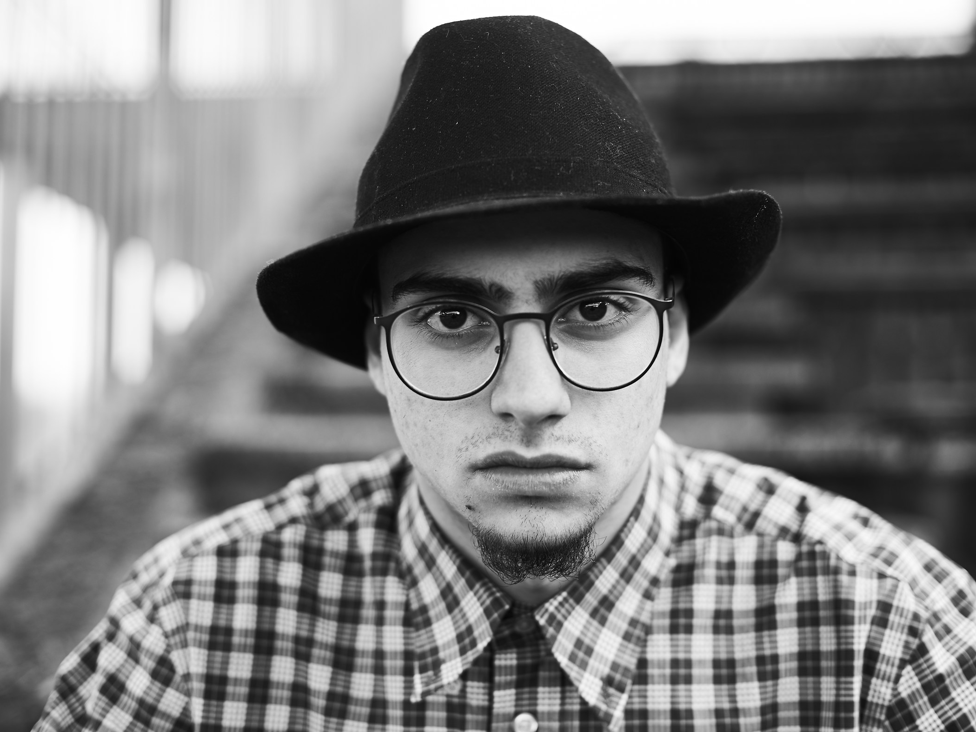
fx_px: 1551
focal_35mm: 55
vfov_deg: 26.6
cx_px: 494
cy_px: 369
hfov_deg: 34.9
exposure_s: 1/320
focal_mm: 50
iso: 125
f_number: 2.2
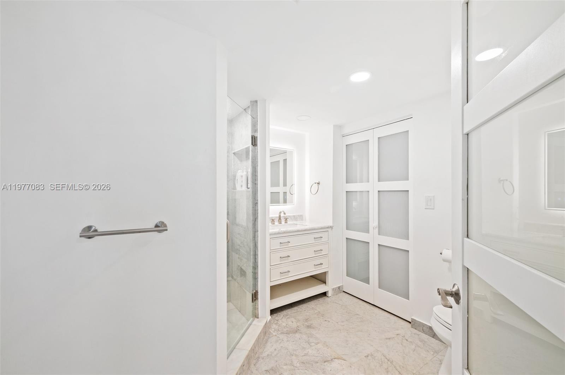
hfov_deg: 104.3
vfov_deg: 81.1
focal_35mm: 14
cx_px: 282
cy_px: 188
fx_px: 219
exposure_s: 1/4
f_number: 8
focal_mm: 14
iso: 200
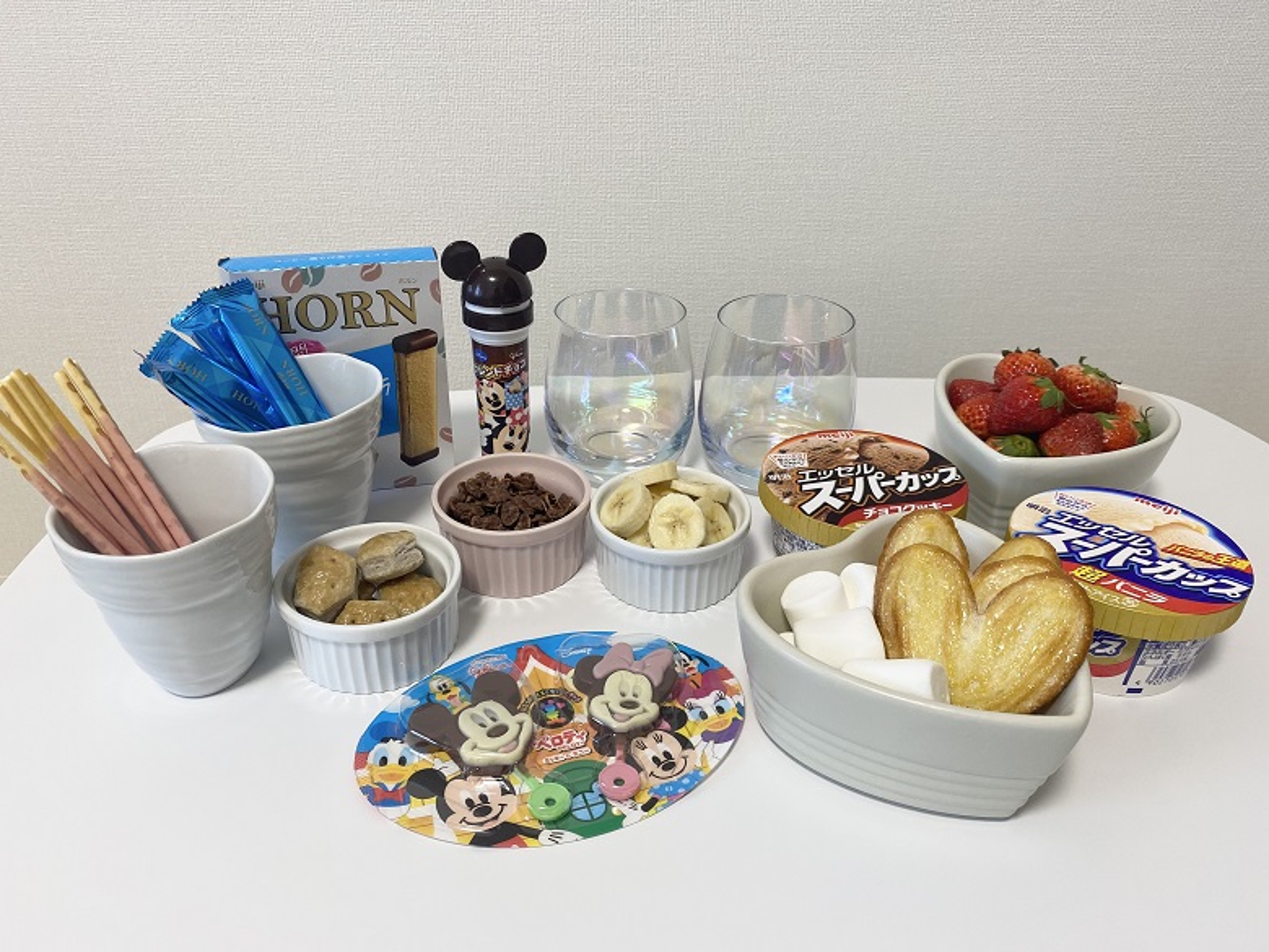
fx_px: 953
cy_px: 476
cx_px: 634
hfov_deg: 67.3
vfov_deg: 53.1
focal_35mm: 26
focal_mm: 4.25
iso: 64
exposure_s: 1/60
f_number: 1.8
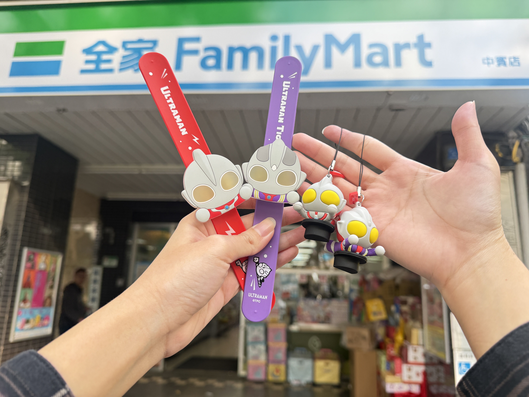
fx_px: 367
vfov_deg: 56.8
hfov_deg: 71.6
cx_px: 264
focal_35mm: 24
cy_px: 198
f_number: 1.78
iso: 100
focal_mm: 6.76
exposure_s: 1/355
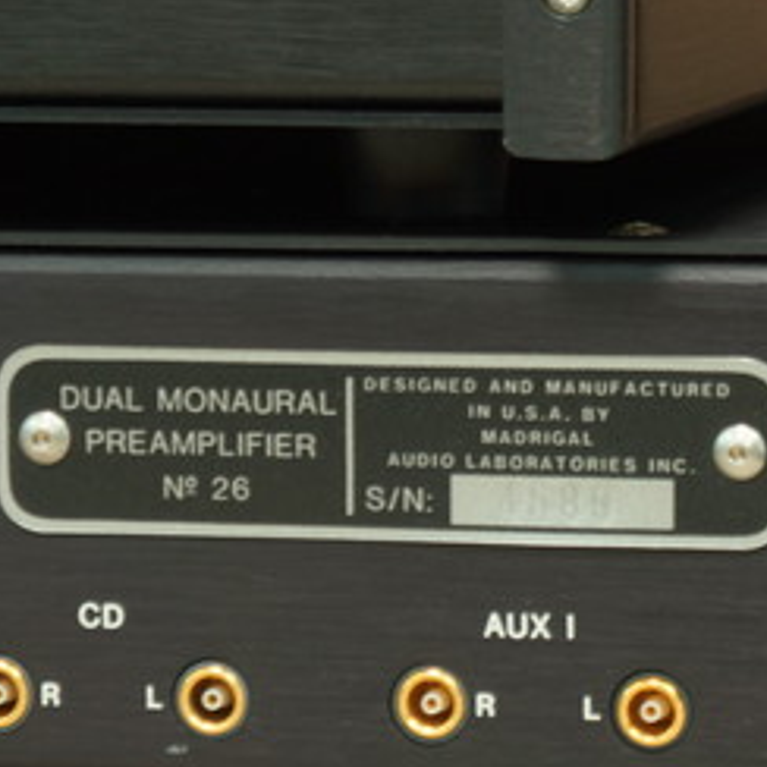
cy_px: 203
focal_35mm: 257
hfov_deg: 6.8
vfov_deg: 6.8
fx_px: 6443
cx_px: 635
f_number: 5.6
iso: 200
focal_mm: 55
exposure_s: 1/8
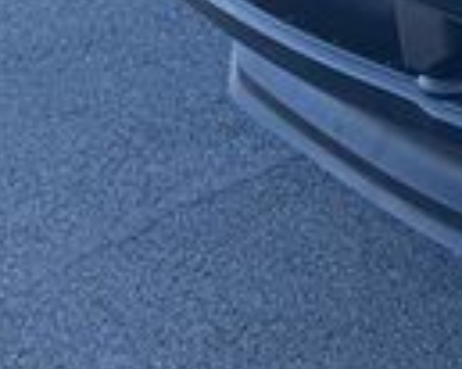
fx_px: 1585
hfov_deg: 13.0
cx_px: 1078
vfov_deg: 11.9
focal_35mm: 116
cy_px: -362
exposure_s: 1/1215
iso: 80
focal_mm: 6.76
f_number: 1.78
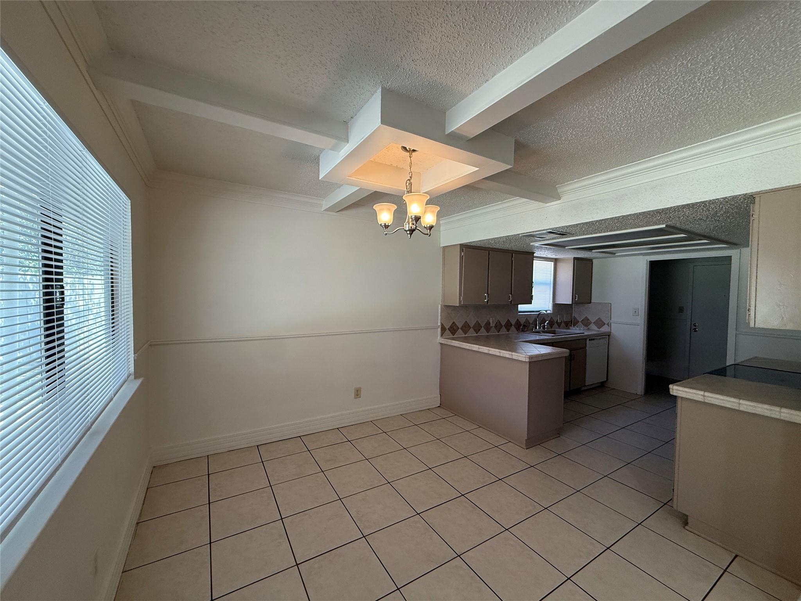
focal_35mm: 14
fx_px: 324
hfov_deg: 102.1
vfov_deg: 85.7
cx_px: 400
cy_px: 300
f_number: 2.2
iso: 250
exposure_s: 1/120
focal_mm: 2.22
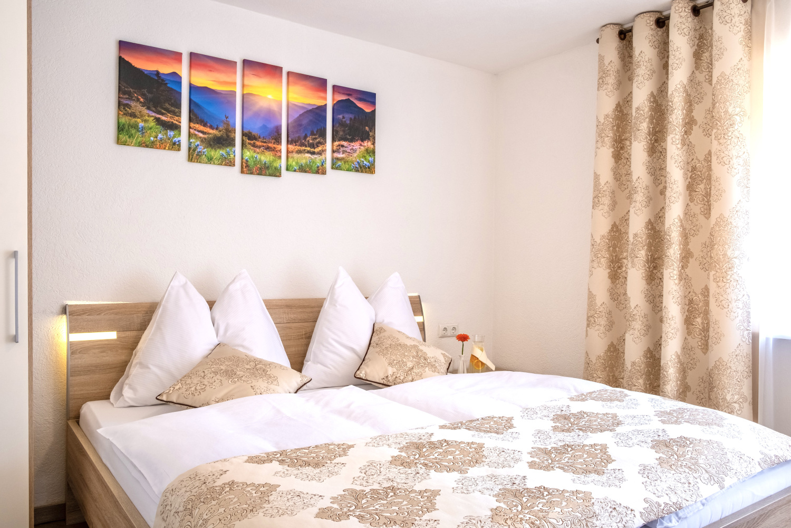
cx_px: 396
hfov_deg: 67.4
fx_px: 593
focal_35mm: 27
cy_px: 264
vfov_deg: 47.9
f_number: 8
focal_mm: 18
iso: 640
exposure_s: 1/50
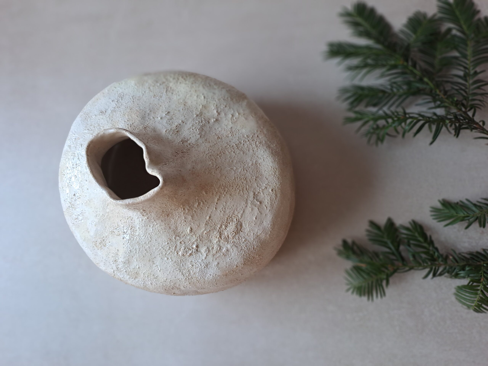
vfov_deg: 54.9
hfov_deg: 69.4
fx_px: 352
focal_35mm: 25
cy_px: 183
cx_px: 244
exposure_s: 1/50
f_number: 1.8
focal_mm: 4.65
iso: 64
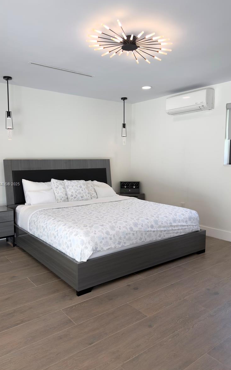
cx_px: 104
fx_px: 262
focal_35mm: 26
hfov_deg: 47.5
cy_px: 184
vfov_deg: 70.4
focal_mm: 6.76
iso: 80
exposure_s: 1/322
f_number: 1.78
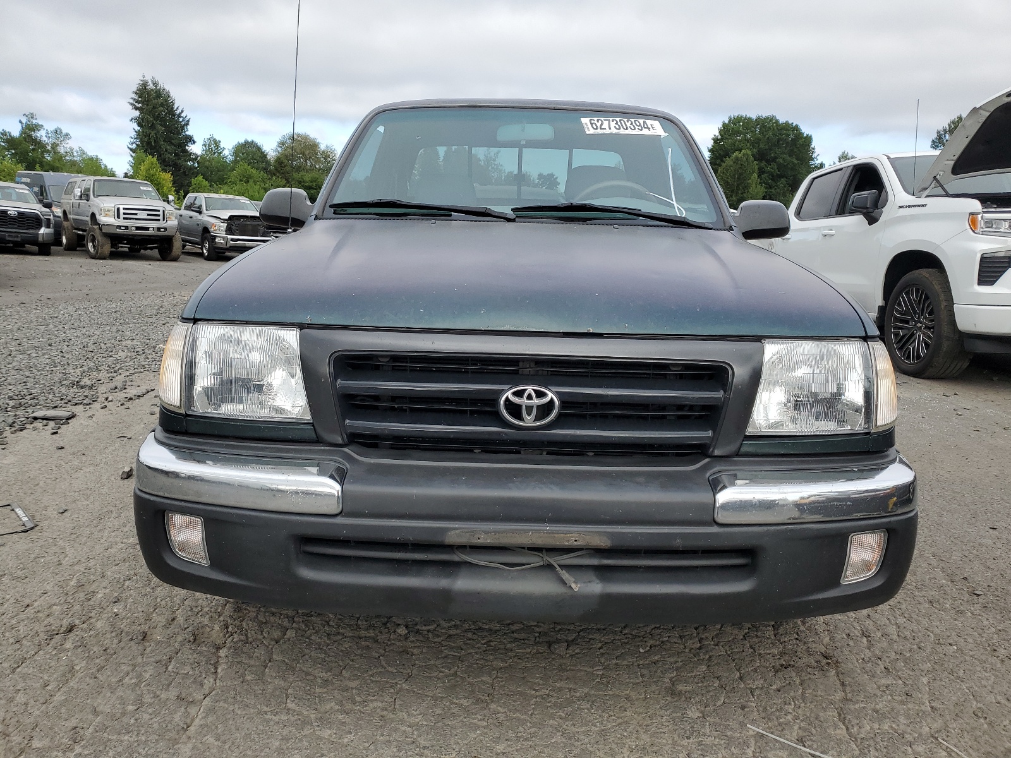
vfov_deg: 53.1
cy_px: 379
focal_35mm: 26
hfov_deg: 67.3
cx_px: 506
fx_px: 759
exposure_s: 1/1429
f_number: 1.5
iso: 50
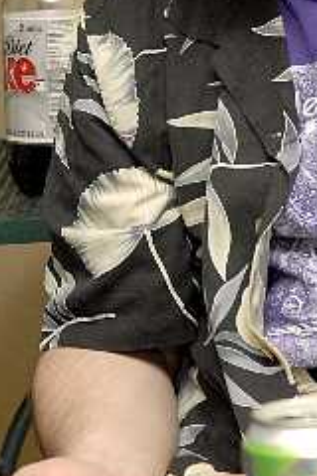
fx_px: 2892
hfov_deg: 6.2
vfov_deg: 9.4
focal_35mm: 219
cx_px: -107
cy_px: 39
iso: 400
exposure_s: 1/60
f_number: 5.6
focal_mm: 50
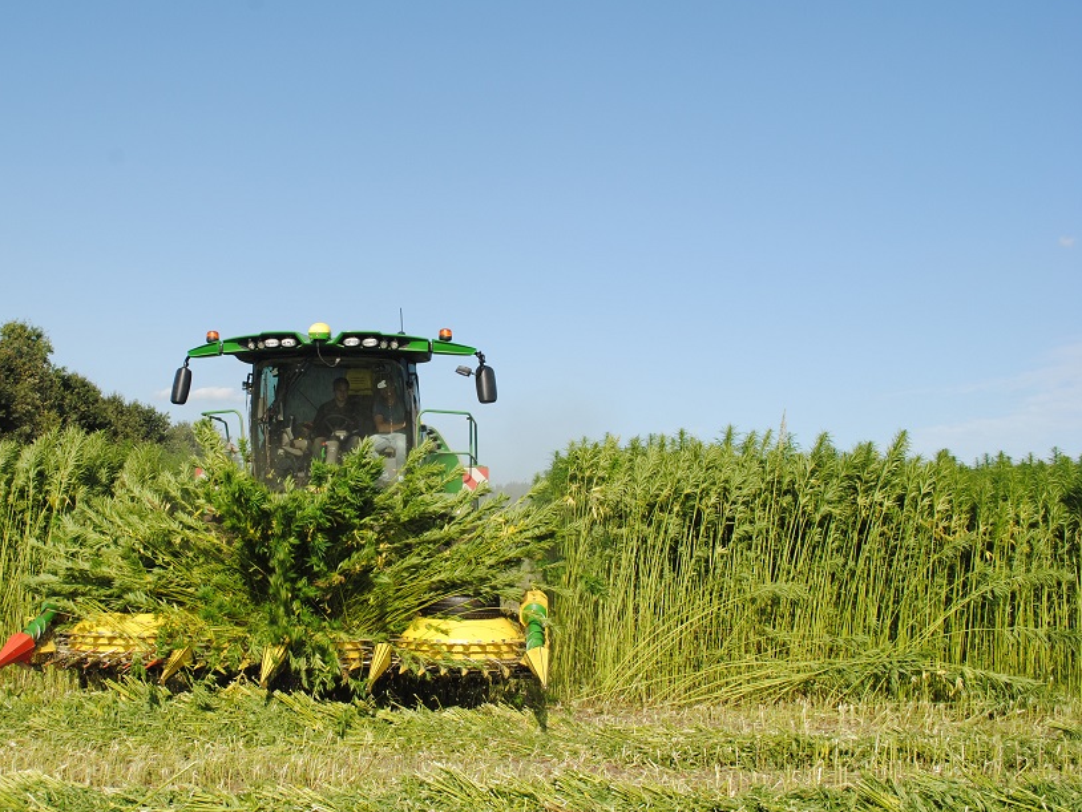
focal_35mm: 39
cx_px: 420
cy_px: 419
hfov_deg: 47.5
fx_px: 1219
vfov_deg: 36.8
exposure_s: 1/250
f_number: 8
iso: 100
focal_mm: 22
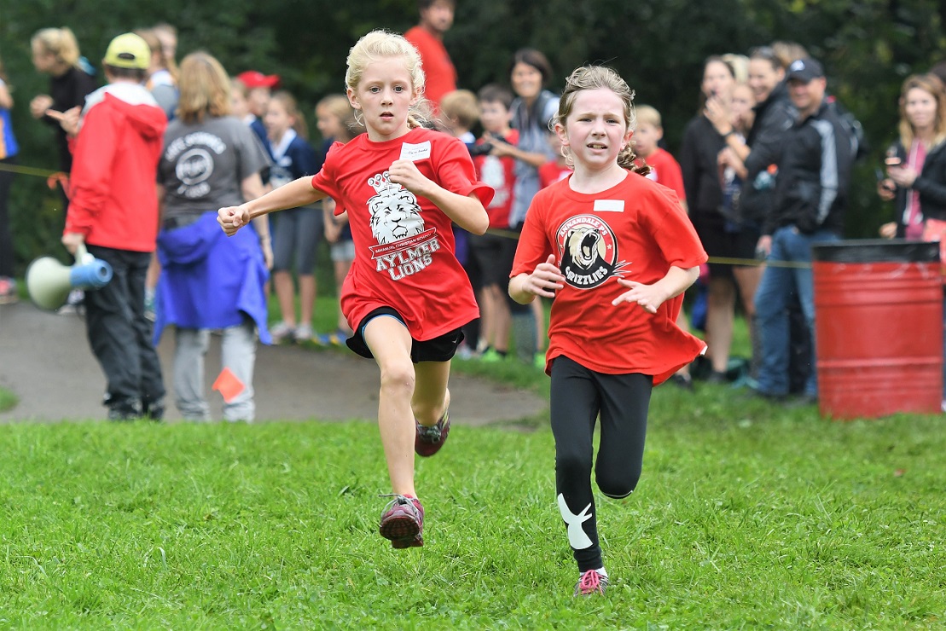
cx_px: 473
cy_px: 316
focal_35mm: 183
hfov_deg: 11.2
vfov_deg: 7.5
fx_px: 4810
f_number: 3.5
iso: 640
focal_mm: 122
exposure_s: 1/800
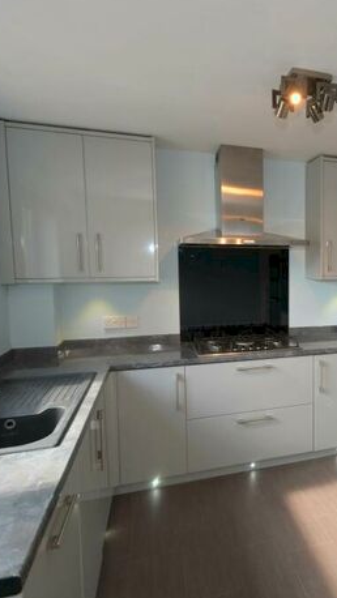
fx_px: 381
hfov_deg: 43.1
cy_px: 296
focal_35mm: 24
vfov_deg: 76.3
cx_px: 312
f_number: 4
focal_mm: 10
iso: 320
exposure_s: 1/125
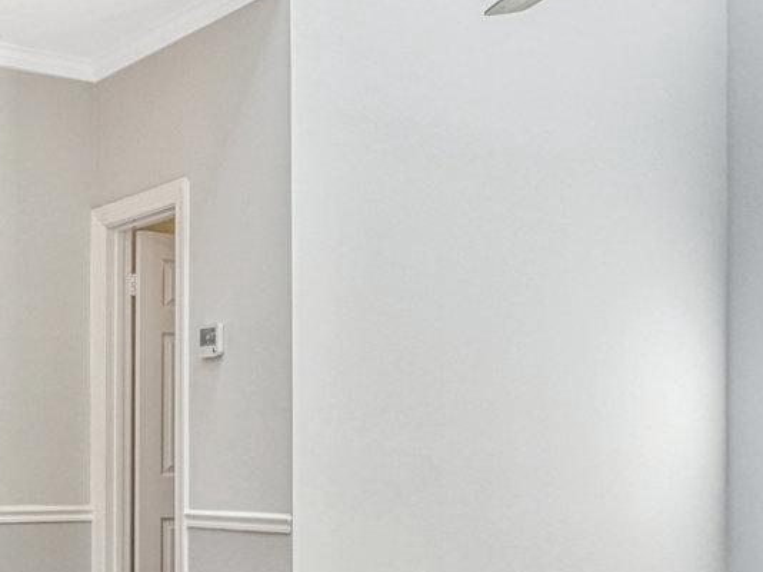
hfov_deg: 32.7
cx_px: 343
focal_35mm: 59
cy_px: 506
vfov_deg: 24.2
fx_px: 1300
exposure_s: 1/6
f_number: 8
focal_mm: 16
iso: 1250
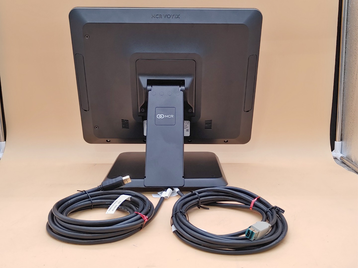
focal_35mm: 39
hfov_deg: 47.9
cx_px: 179
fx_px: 403
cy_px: 134
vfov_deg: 36.8
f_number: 1.8
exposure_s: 1/66
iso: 50
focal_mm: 4.36
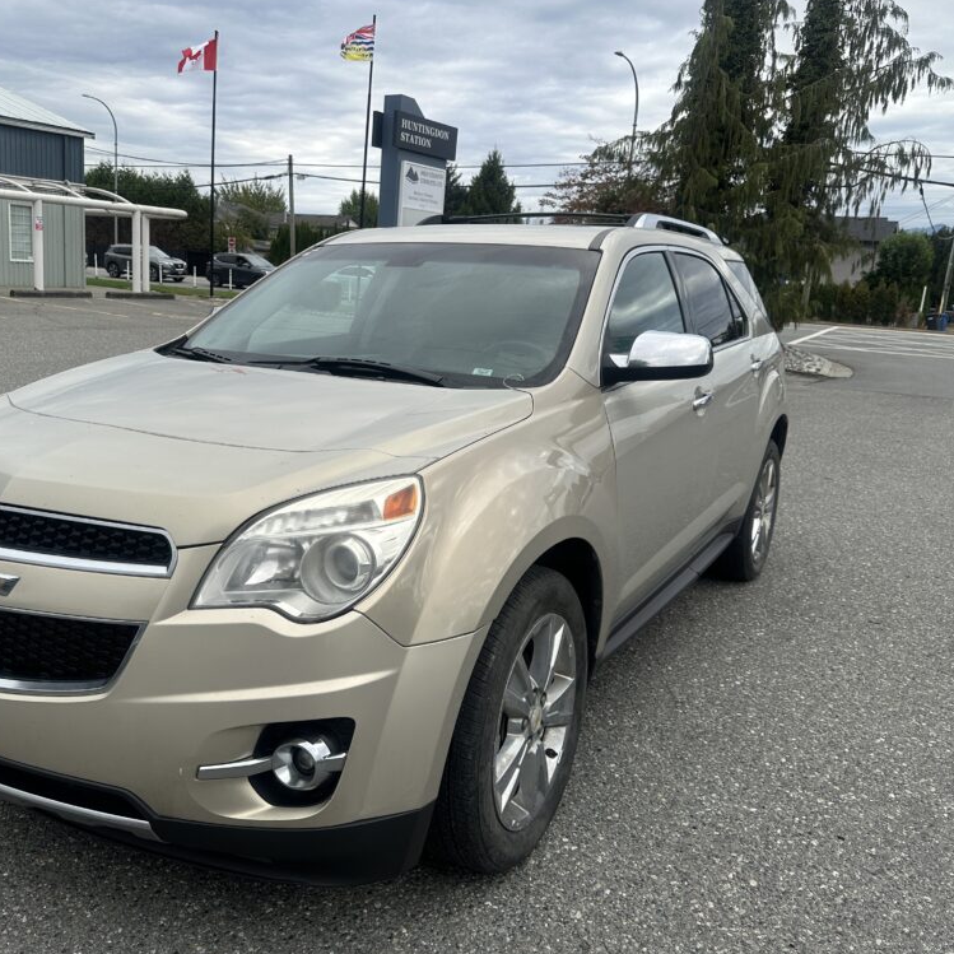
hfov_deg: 55.3
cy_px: 475
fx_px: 904
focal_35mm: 29
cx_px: 392
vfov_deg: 55.6
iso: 80
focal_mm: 6.86
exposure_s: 1/2967
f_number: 1.78
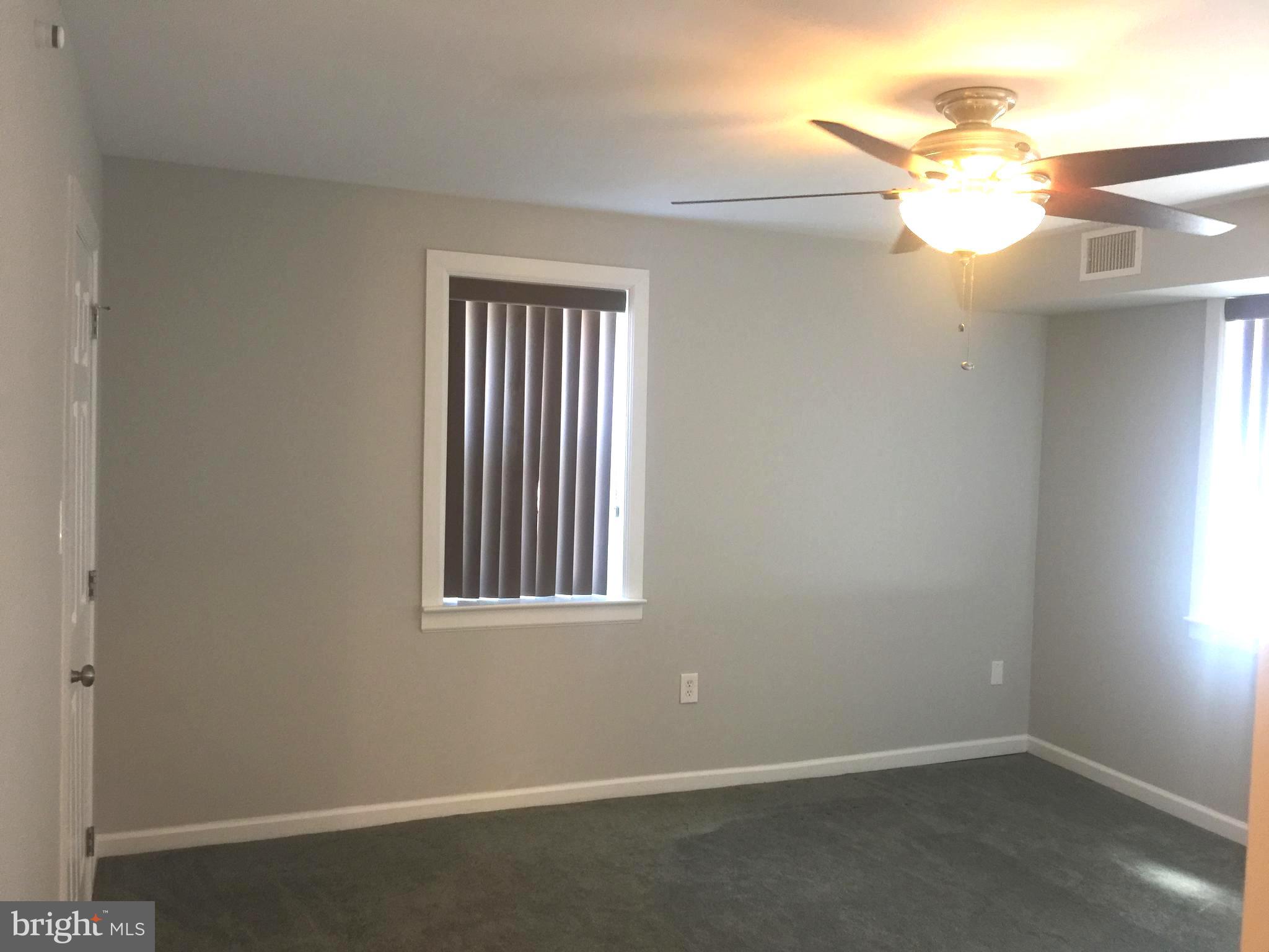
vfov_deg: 48.2
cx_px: 634
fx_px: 1063
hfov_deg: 61.7
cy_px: 476
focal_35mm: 29
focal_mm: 4.15
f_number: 2.2
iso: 100
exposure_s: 1/15
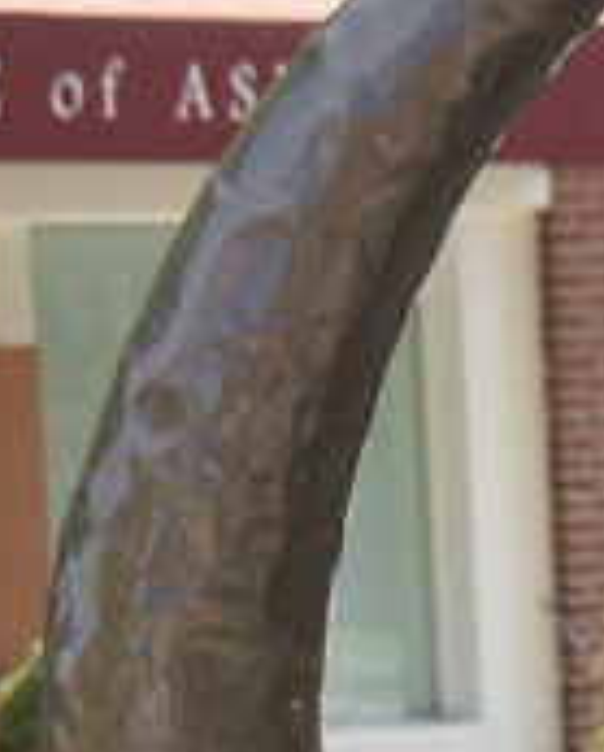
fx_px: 8969
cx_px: 969
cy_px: 1048
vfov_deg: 4.8
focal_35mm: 402
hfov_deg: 3.8
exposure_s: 1/125
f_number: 6.3
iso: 200
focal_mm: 55
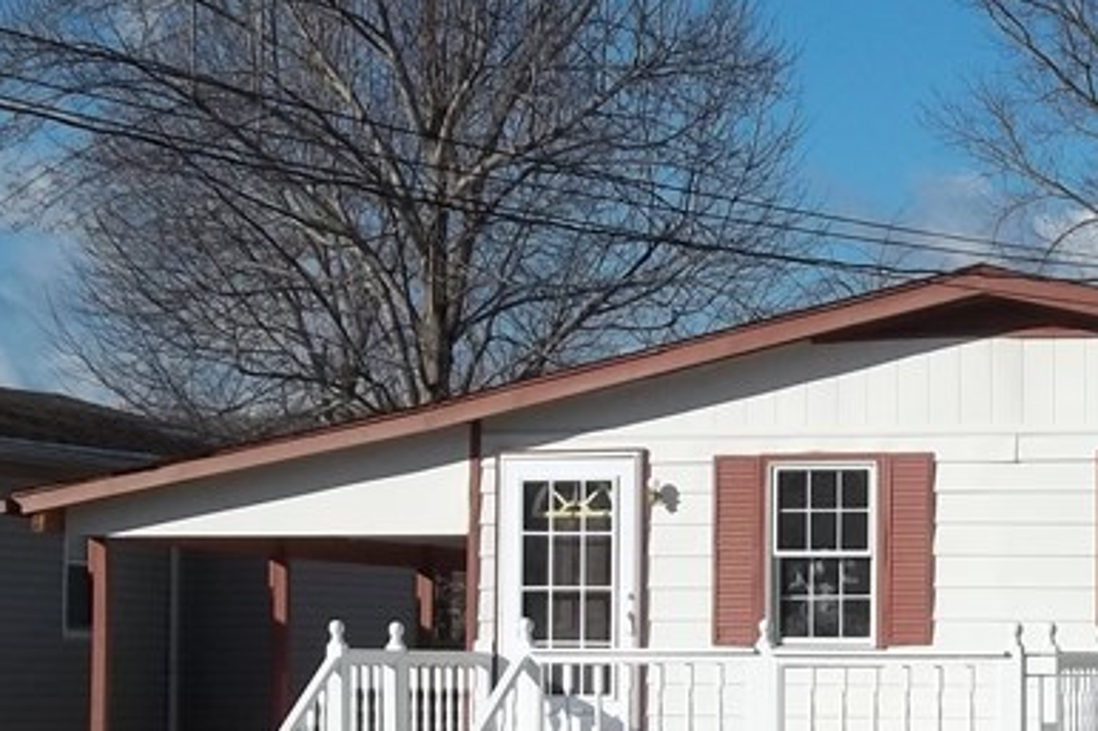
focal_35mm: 127
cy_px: 469
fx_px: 3872
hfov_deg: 15.8
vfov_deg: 10.8
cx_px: 1126
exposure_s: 1/200
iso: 64
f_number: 8.8
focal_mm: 8.3
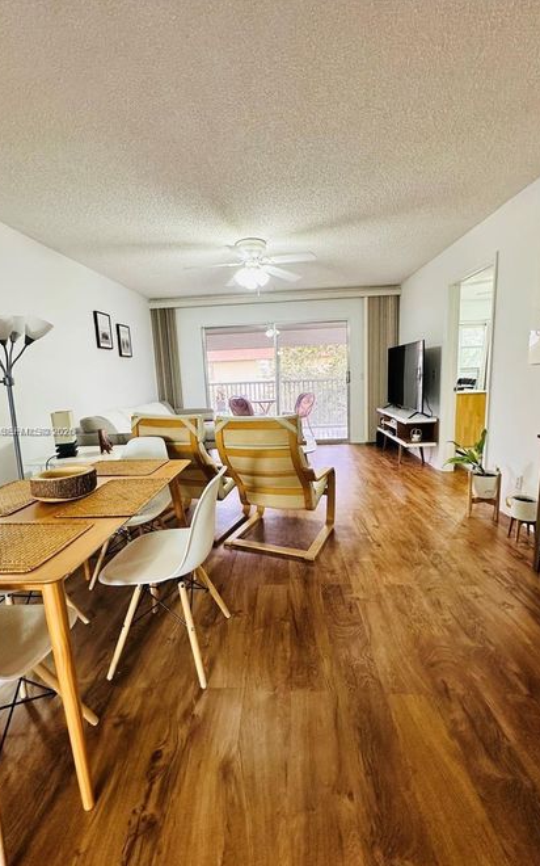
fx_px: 354
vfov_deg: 101.5
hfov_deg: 74.7
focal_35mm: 15
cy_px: 432
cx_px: 267
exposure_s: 1/60
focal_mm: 2.22
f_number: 2.2
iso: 200
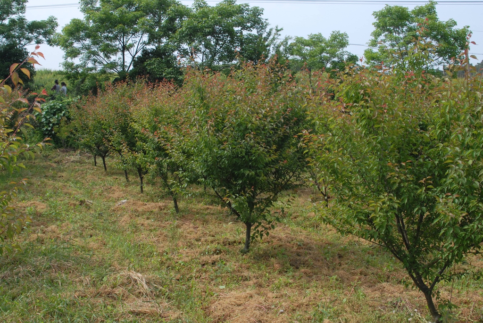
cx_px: 242
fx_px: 564
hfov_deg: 46.4
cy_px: 162
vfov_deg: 32.0
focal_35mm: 42
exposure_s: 1/320
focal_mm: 28
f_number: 9
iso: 400
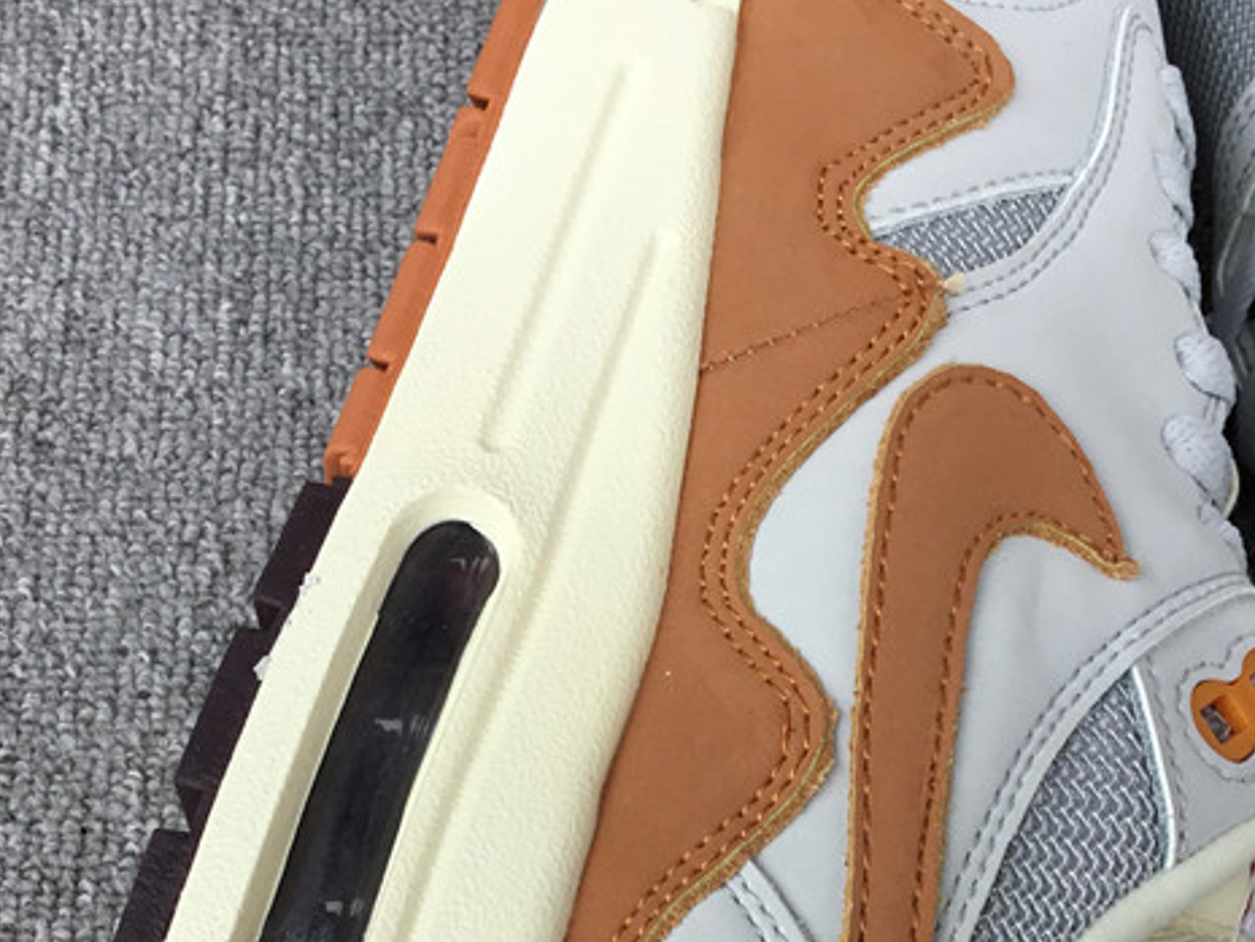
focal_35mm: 60
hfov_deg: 32.1
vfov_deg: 23.7
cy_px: 870
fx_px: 2176
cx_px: 729
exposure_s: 1/445
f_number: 2.4
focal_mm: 3.3
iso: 25
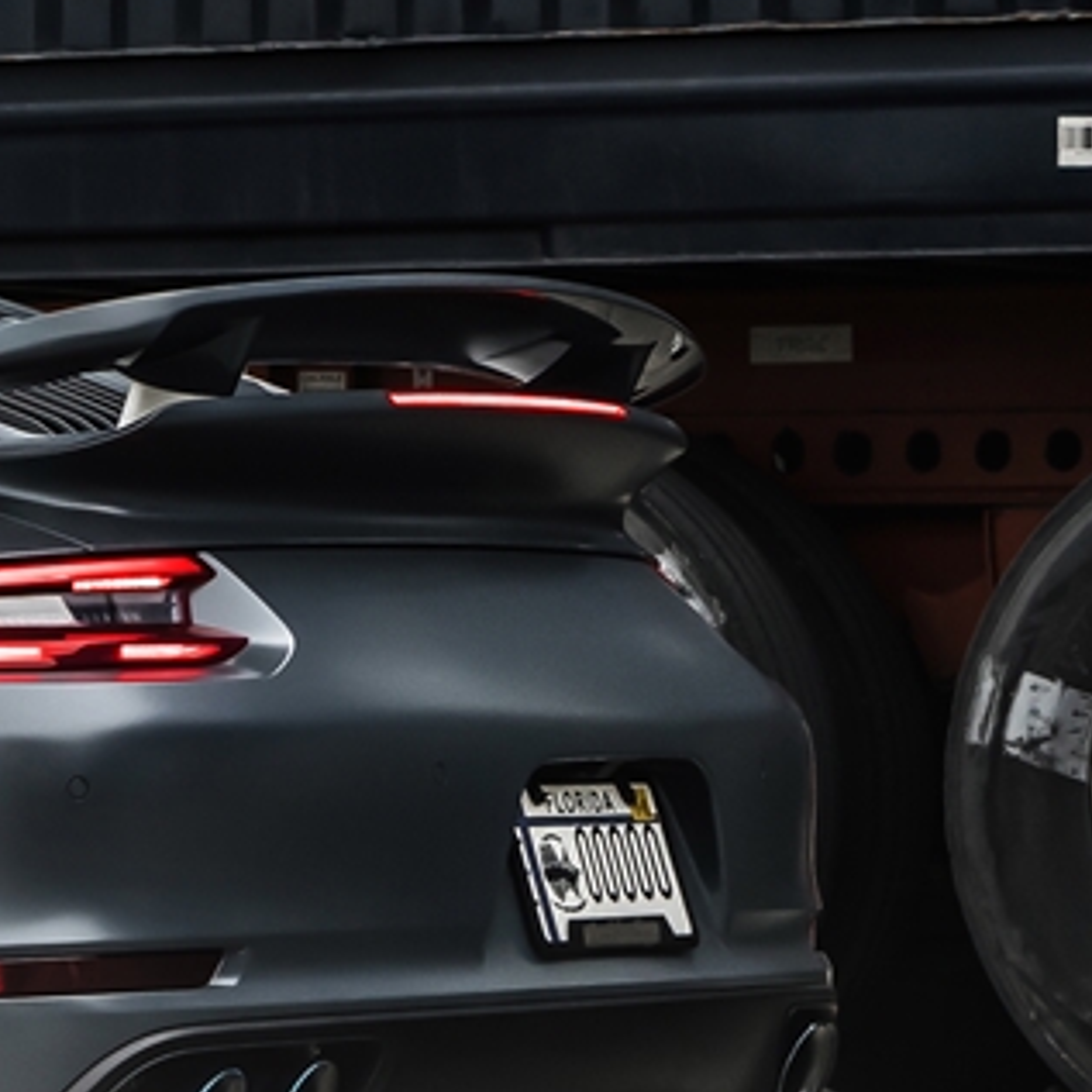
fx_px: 8459
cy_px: -64
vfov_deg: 7.3
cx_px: -768
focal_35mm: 237
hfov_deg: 7.2
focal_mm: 46
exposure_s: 1/200
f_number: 6.3
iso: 320
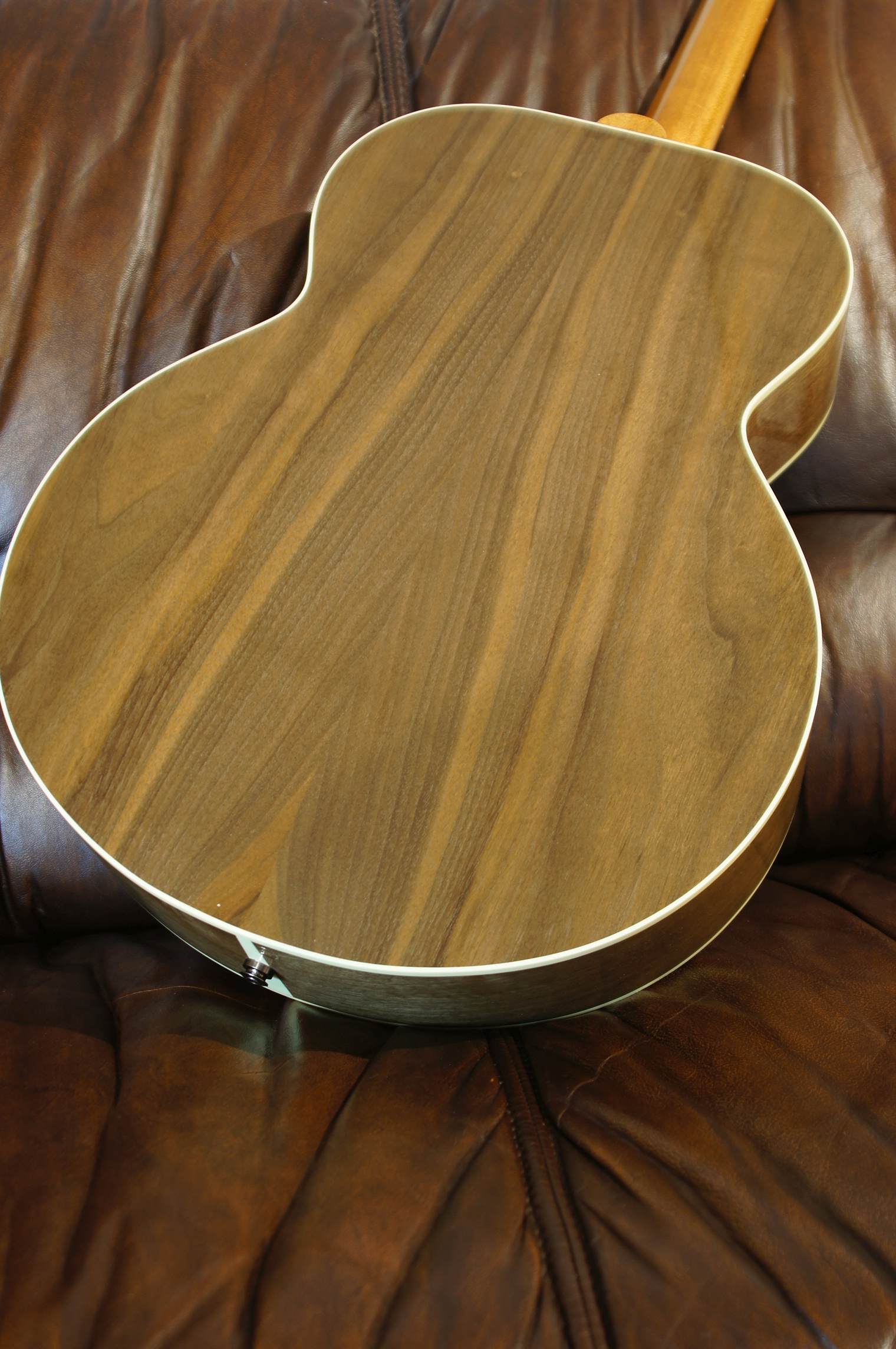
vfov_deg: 43.6
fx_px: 1684
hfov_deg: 29.8
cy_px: 674
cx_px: 448
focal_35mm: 45
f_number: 4.5
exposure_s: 1/5
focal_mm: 30
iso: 100
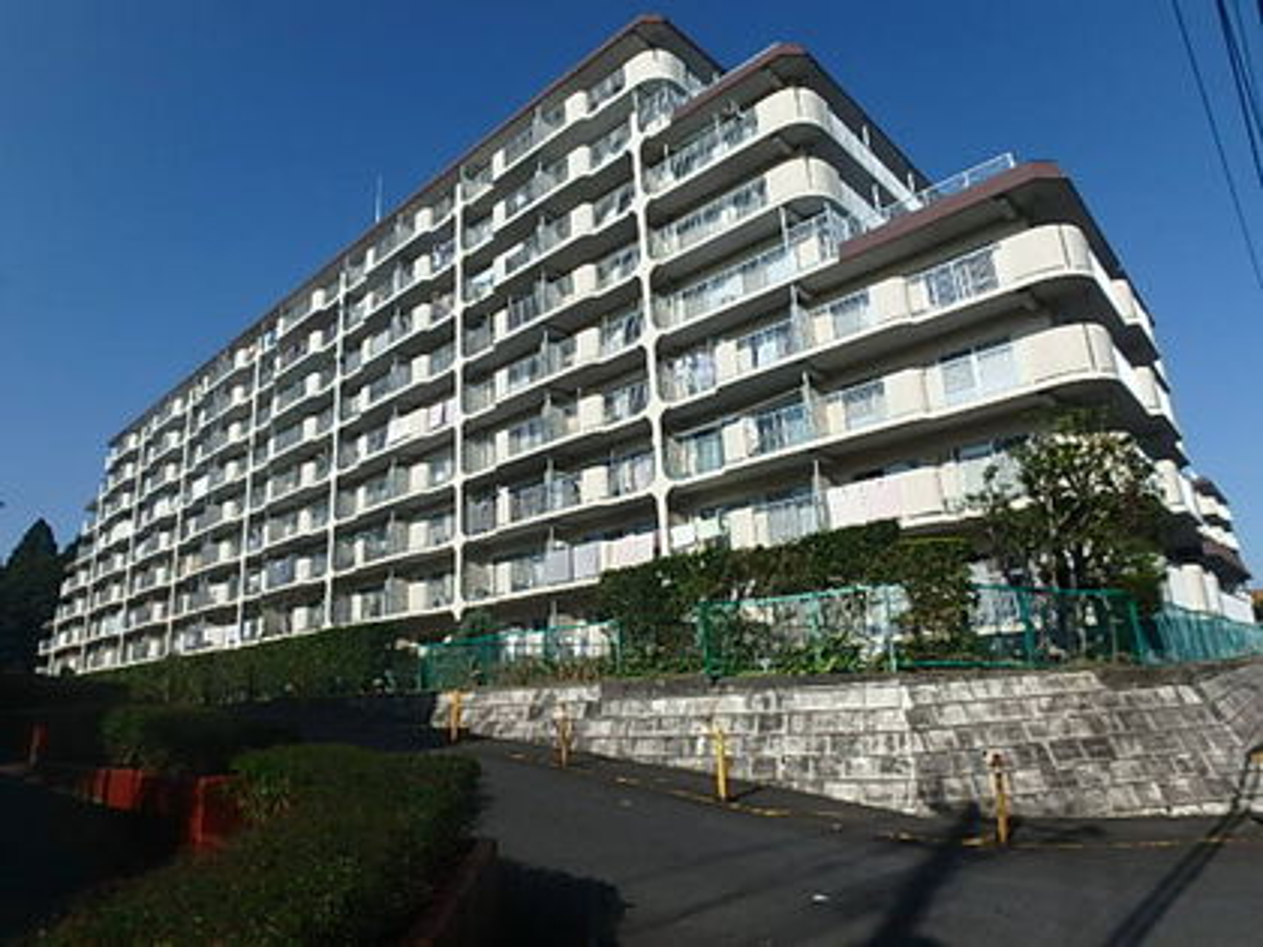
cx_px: 632
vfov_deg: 63.4
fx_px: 766
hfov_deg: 79.0
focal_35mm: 21
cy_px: 474
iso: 125
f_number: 6
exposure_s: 1/800
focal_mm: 3.7
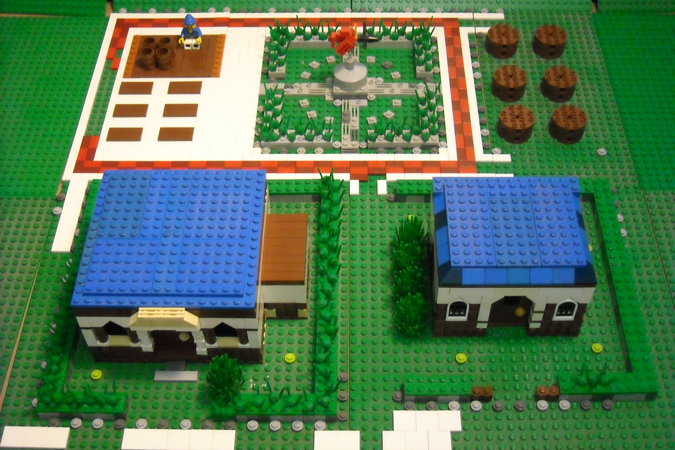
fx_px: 956
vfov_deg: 26.5
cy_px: 206
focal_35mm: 51
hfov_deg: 38.9
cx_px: 338
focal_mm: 7.92
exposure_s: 1/109
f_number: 3.2
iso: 800
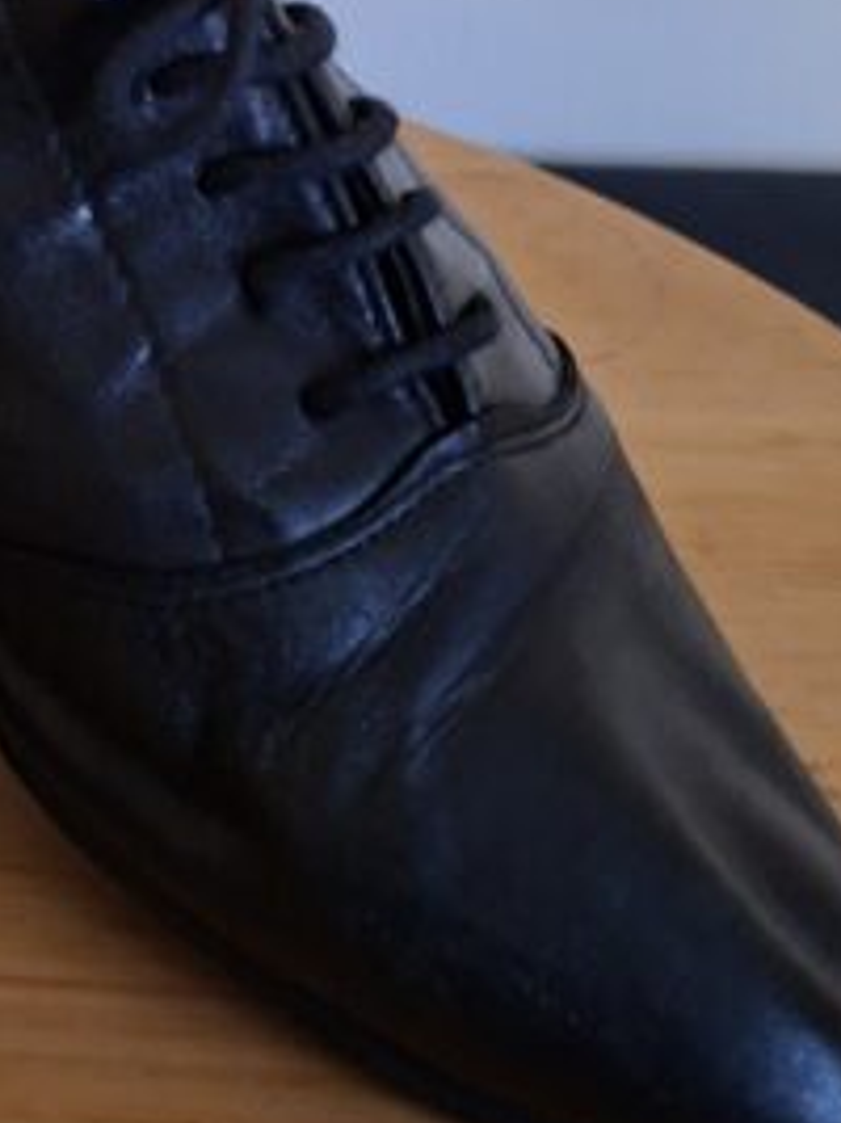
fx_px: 2237
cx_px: -227
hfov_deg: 19.7
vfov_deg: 27.1
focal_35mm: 69
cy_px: 101
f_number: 1.8
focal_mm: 5.54
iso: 800
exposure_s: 1/20
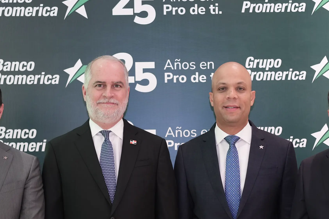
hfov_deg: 27.7
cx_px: 161
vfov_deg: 18.3
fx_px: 667
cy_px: 208
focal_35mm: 73
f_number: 1.4
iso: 1250
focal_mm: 35
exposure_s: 1/160
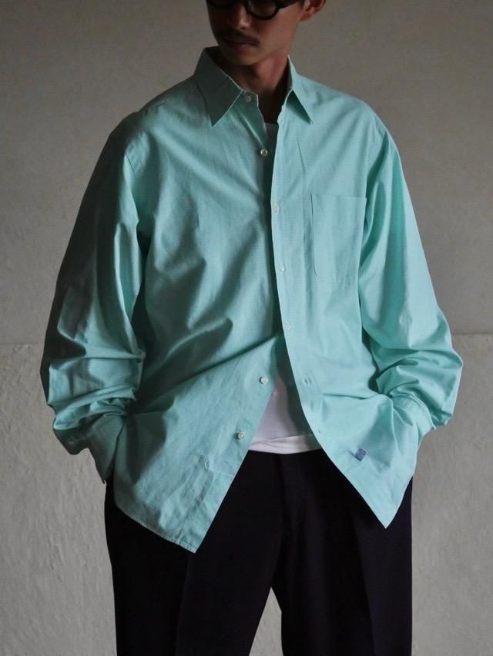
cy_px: 328
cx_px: 246
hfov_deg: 16.8
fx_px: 1671
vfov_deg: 22.3
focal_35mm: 88
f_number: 3.9
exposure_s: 1/13
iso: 3200
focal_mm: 44
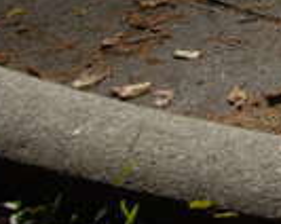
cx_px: 714
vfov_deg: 7.8
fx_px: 1553
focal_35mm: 187
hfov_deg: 9.1
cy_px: -247
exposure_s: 1/250
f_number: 8
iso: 200
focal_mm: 22
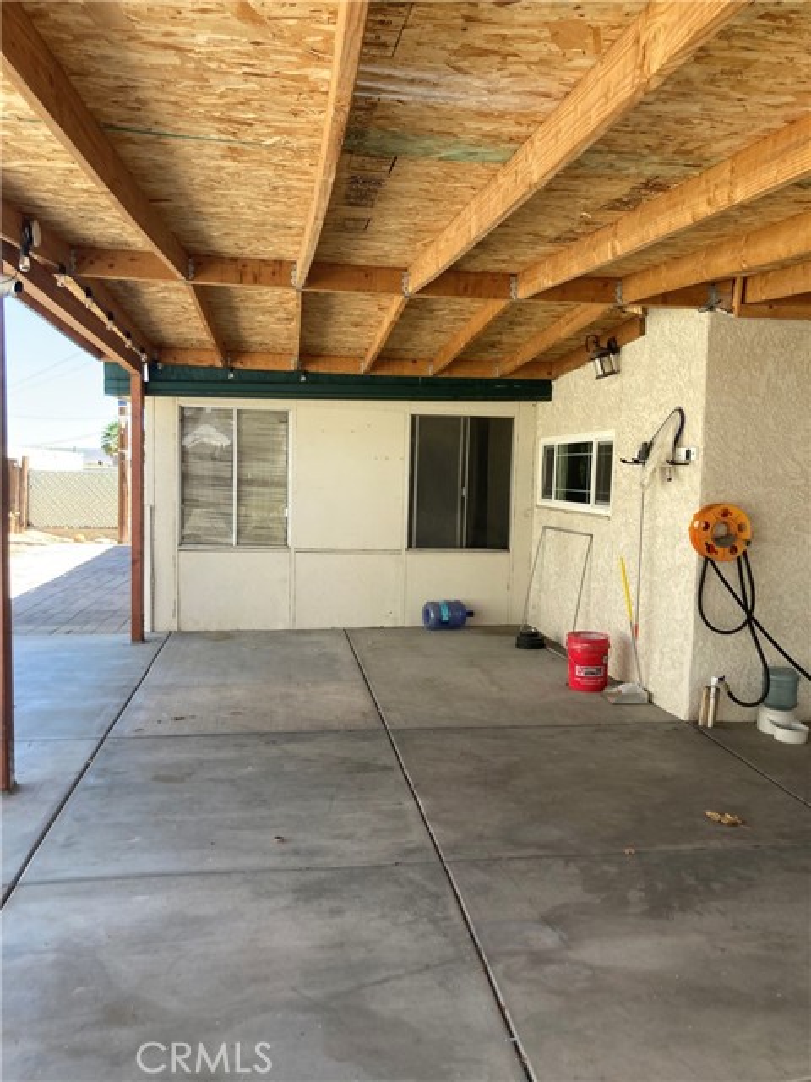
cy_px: 541
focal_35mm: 28
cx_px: 406
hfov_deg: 49.7
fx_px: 875
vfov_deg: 63.4
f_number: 1.8
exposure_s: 1/271
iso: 20
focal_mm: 3.99
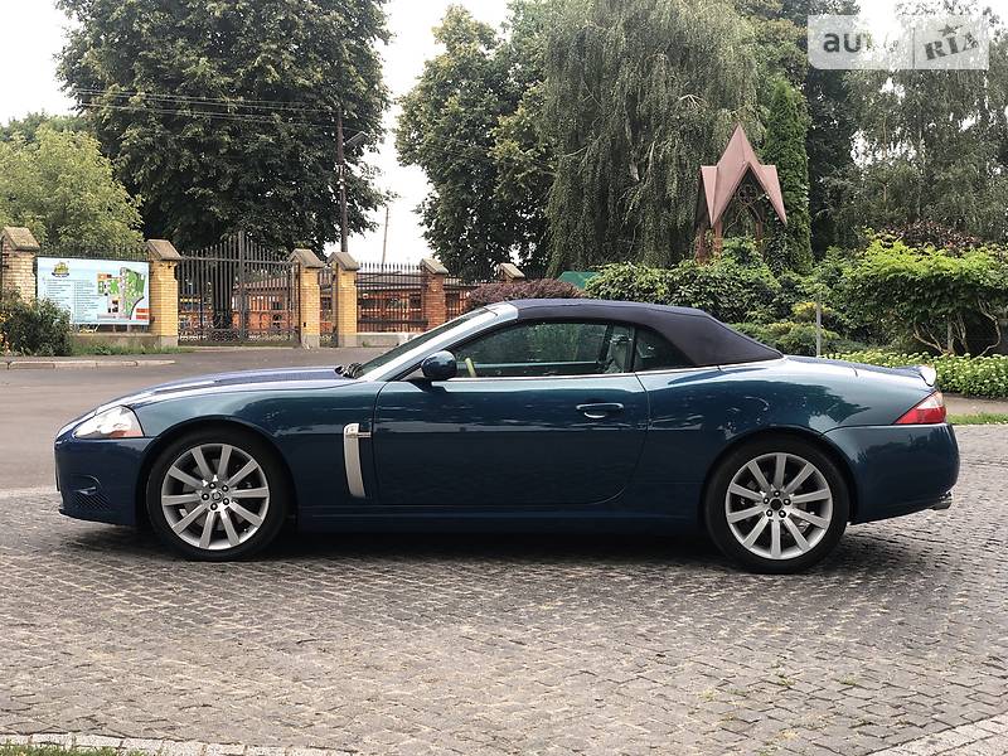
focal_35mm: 52
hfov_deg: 36.8
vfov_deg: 28.0
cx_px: 504
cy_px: 378
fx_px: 1514
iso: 16
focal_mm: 6
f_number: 2.4
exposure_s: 1/60
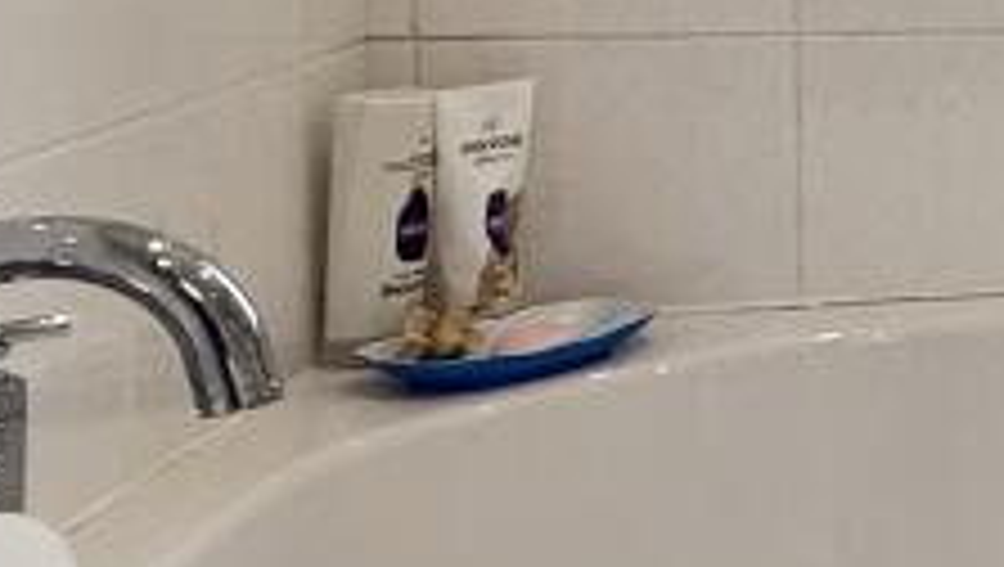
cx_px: 2238
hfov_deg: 16.7
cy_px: -22
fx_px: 1866
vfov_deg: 16.9
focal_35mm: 70
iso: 64
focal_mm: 2.22
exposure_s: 1/131
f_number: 2.2
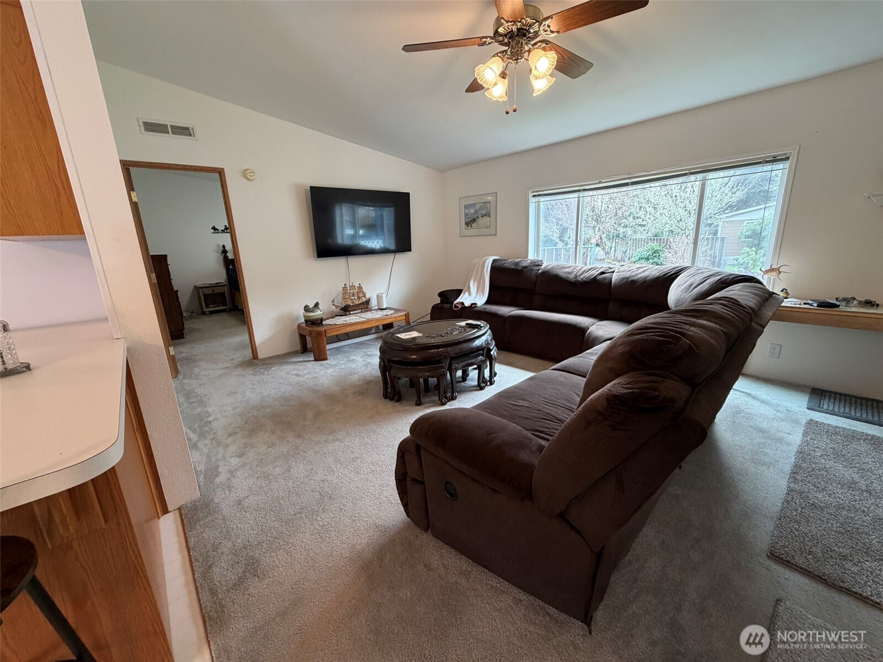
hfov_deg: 102.1
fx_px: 357
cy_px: 331
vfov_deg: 85.7
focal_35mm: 14
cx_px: 442
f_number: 2.2
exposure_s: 1/60
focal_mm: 2.22
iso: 200
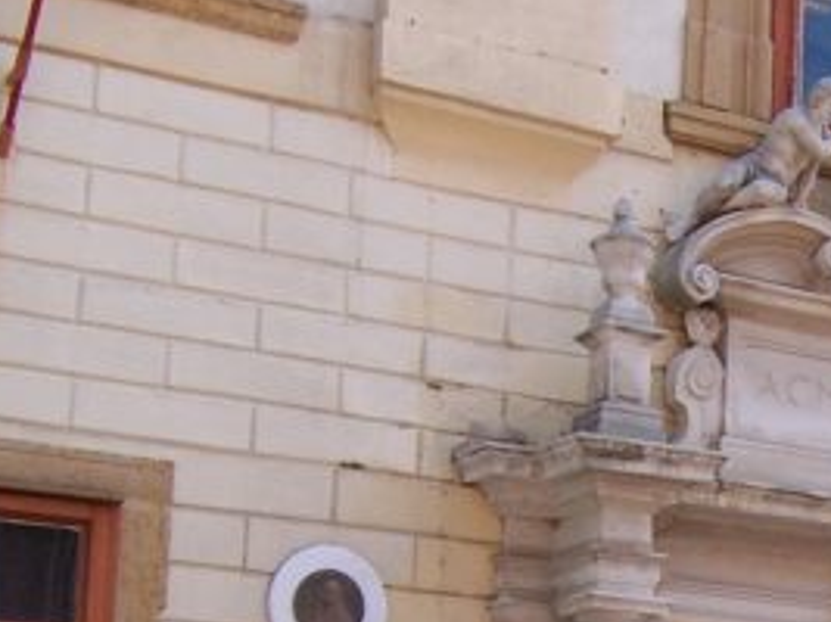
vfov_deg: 16.7
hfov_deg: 22.2
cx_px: 759
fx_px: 2064
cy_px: 647
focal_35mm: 86
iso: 80
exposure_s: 1/350
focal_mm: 5.5
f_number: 3.4
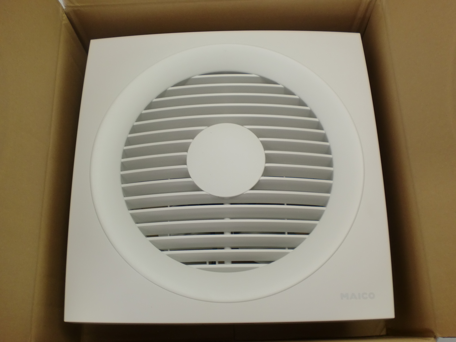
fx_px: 461
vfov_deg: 40.7
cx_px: 228
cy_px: 171
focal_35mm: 35
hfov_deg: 52.6
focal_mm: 6.3
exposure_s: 1/60
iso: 80
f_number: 3.1
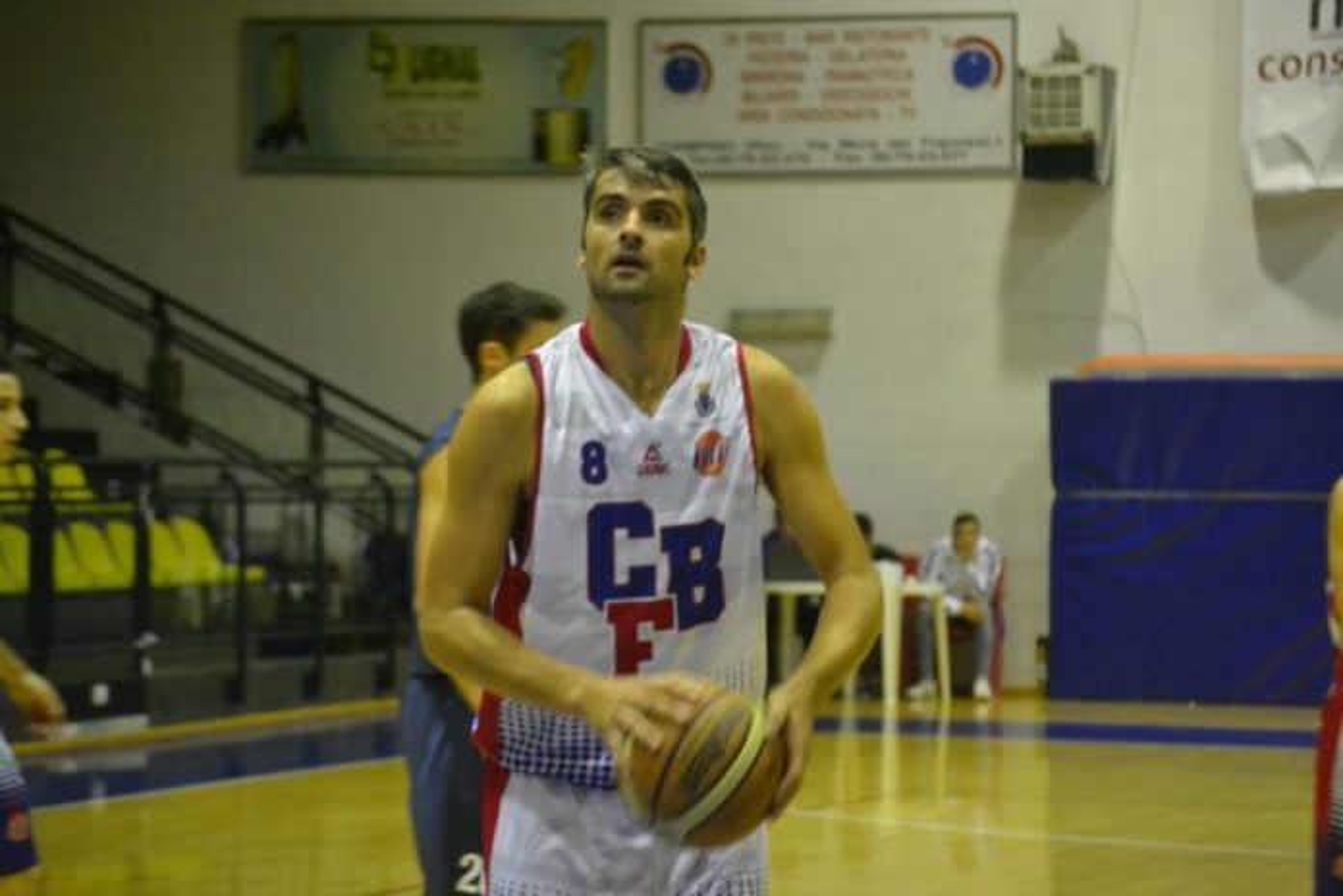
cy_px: 448
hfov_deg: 14.0
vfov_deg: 9.3
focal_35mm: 147
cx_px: 672
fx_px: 5483
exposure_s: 1/80
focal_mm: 98
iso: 3200
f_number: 4.5
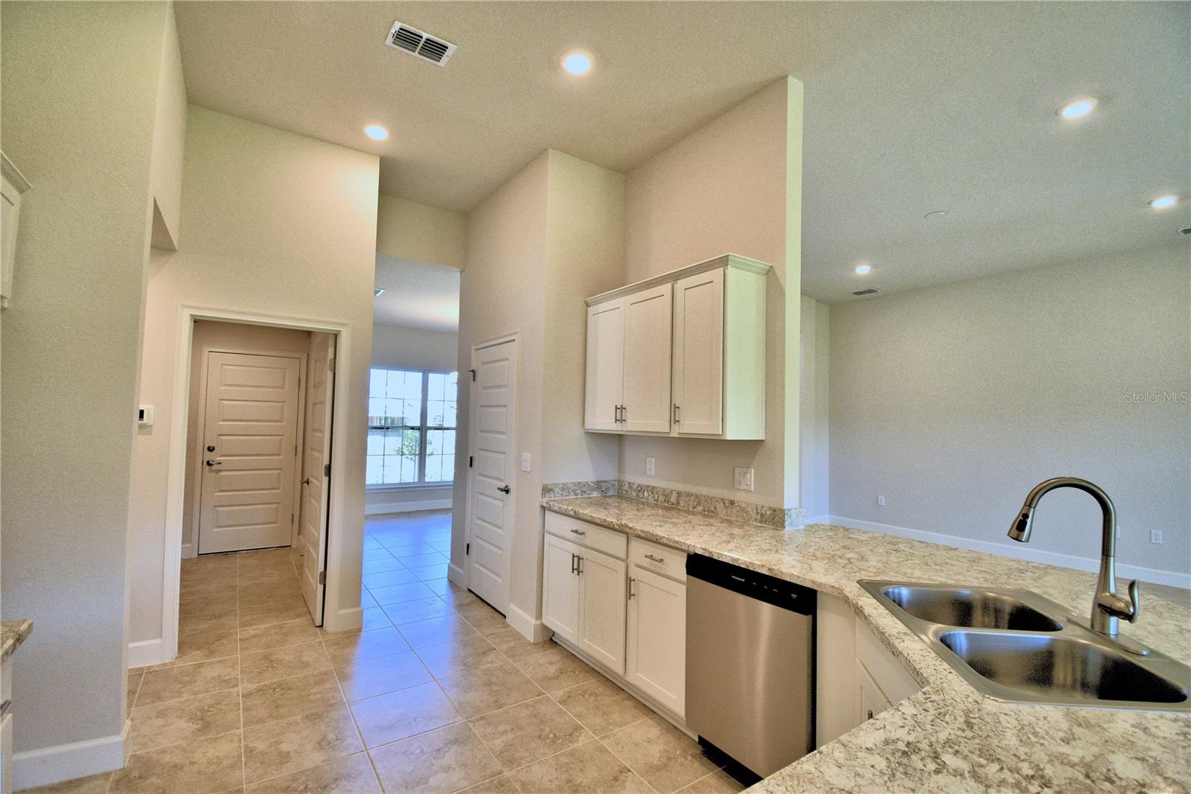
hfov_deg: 100.4
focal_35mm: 15
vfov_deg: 77.3
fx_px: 496
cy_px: 397
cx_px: 596
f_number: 4.5
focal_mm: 10
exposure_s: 1/125
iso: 320
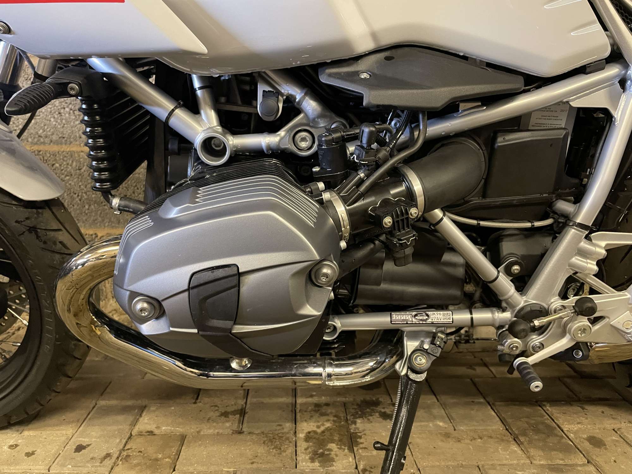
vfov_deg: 53.1
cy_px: 237
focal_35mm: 26
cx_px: 316
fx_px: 475
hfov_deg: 67.3
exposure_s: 1/25
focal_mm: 4.2
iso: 500
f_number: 1.6
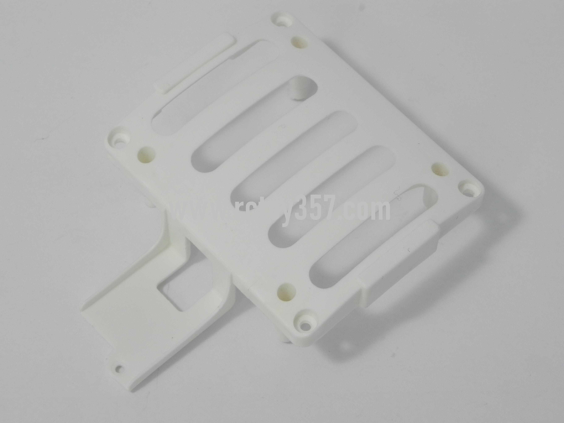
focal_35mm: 95
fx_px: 1548
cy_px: 212
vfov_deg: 15.6
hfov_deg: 20.7
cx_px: 282
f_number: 4
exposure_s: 1/43.2
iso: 160
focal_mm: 16.9
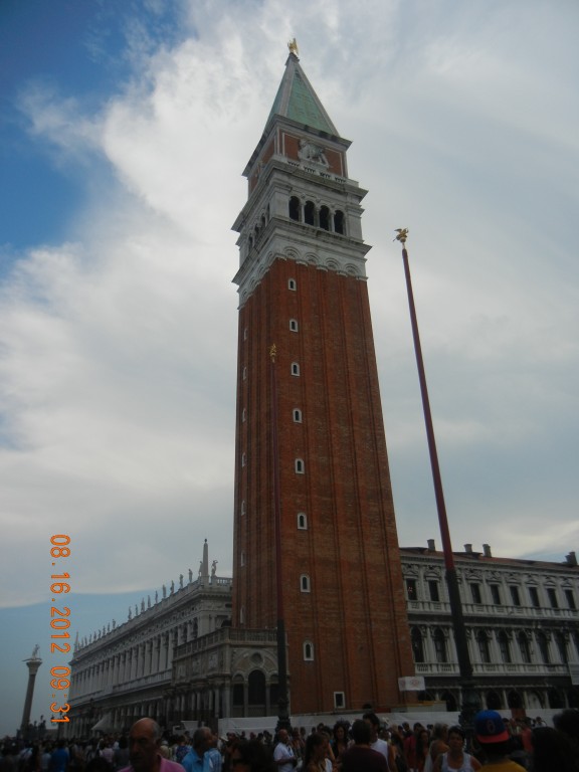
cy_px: 386
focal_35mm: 30
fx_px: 669
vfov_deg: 60.0
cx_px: 290
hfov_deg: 46.8
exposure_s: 1/358
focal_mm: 5.4
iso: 160
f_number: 7
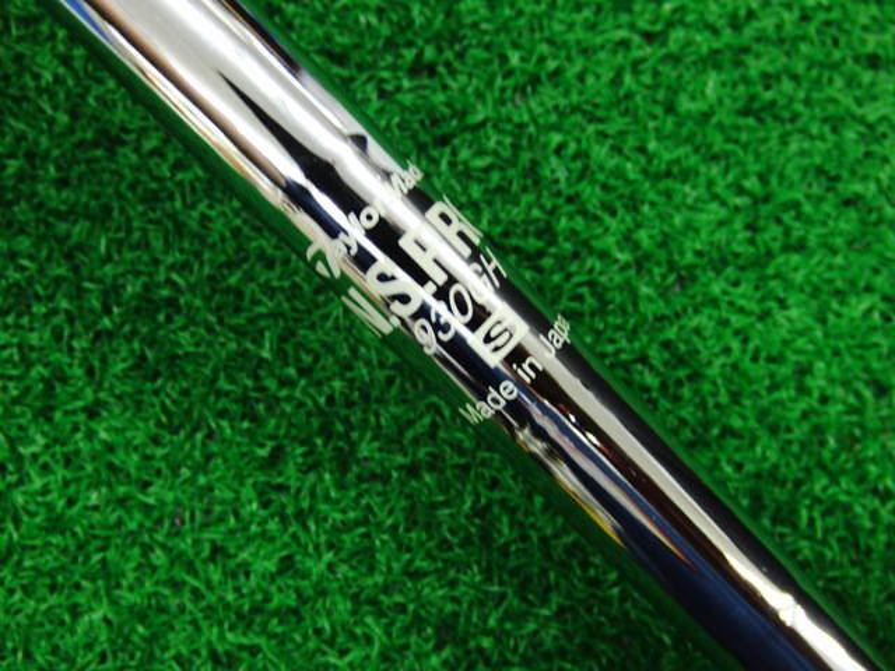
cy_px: 336
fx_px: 957
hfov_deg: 50.1
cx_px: 448
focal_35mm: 37
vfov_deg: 38.7
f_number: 3.6
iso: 400
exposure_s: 1/40
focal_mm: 6.42
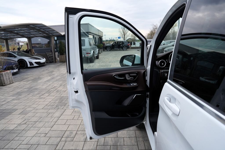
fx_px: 150
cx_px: 112
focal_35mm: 24
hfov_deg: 73.7
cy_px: 75
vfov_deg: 53.1
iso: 100
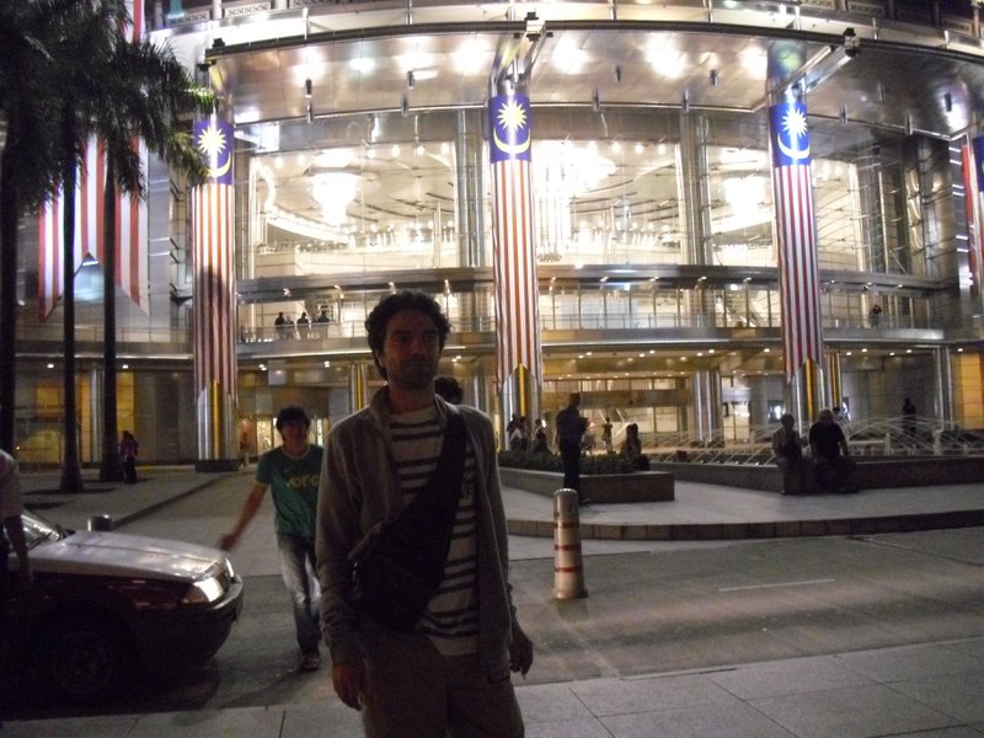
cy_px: 369
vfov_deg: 37.7
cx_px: 492
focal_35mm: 38
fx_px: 1080
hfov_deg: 49.0
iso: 800
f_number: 2.8
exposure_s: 1/20
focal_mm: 6.2
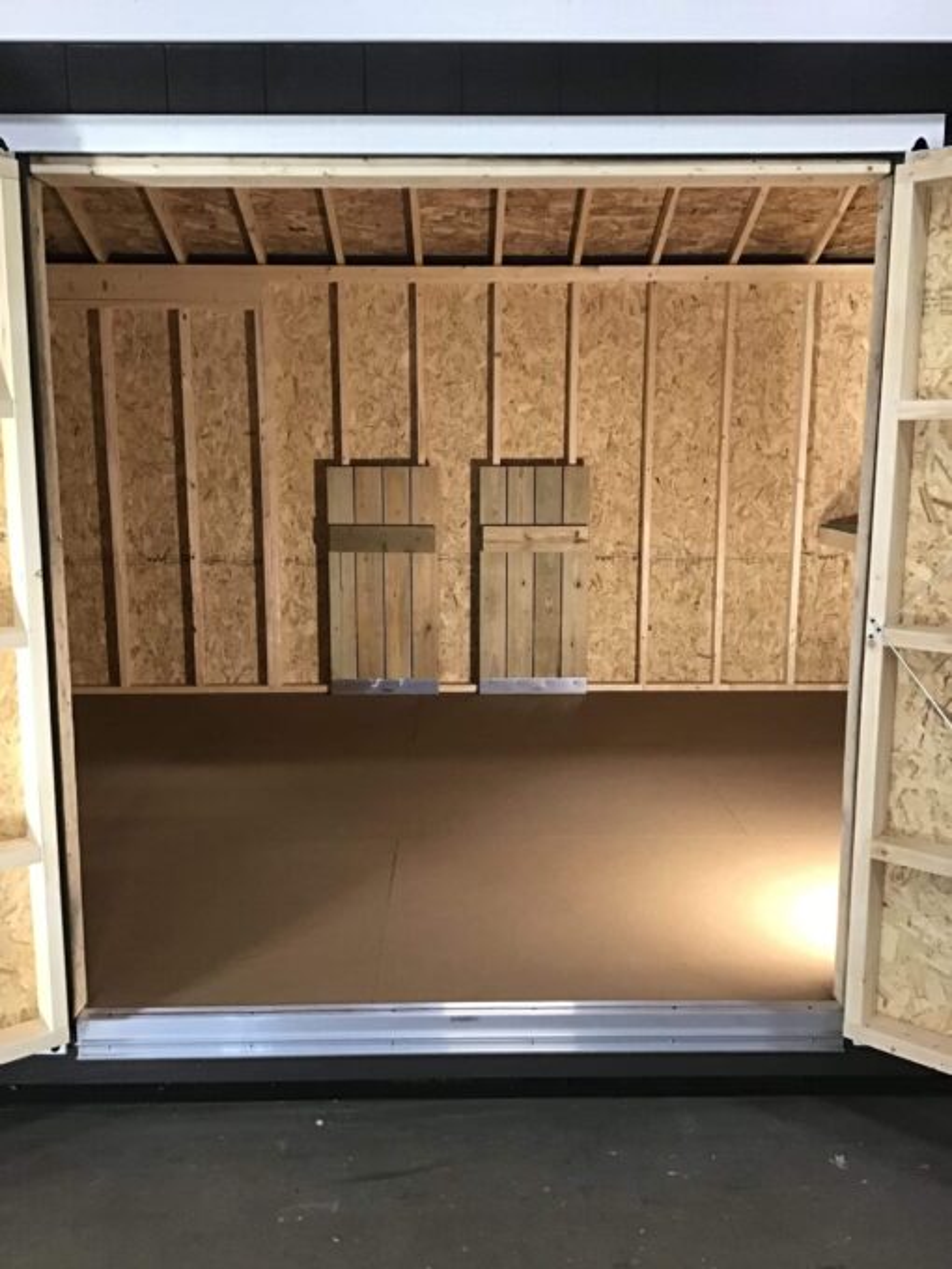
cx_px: 476
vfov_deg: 58.4
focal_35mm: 31
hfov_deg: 45.4
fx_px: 1137
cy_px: 634
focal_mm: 3.3
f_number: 2.4
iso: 100
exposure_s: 1/30
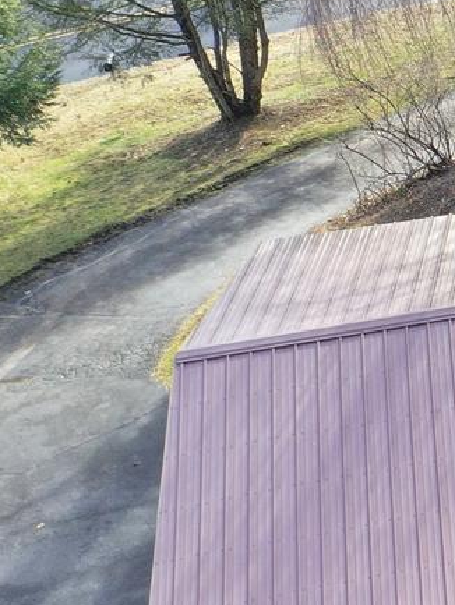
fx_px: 2224
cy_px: 203
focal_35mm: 127
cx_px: 1351
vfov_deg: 15.5
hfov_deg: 9.3
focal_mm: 10.26
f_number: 4
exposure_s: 1/100
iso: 100
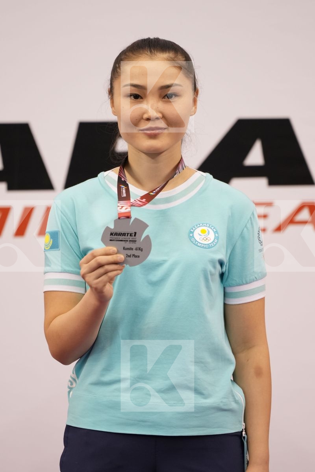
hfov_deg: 5.0
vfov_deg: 7.4
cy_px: 236
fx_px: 3635
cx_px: 158
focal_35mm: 277
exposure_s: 1/250
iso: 800
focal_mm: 185
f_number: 2.8
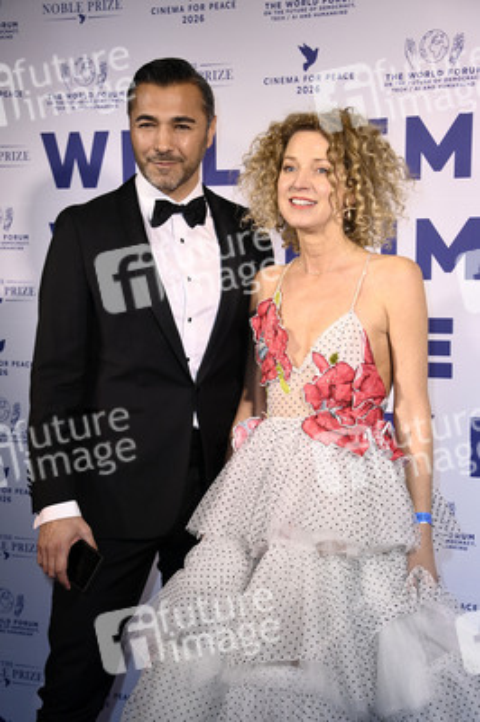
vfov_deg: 28.9
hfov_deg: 19.4
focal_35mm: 70
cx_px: 240
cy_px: 361
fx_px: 1402
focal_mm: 70
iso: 1000
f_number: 5.6
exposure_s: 1/250
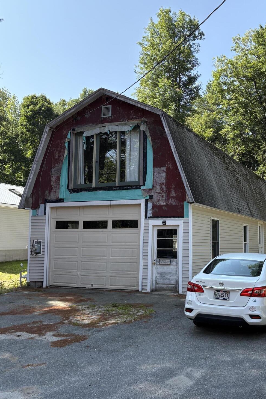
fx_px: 410
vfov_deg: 51.9
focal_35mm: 37
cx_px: 199
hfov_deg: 35.2
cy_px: 208
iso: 64
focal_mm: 5.96
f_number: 1.6
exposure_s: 1/1517
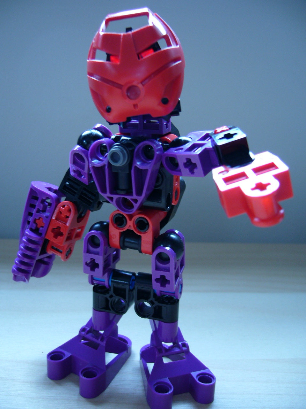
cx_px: 153
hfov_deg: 40.7
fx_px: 413
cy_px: 204
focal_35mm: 35
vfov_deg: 52.6
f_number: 2.8
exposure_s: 1/40
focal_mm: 5.8
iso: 100
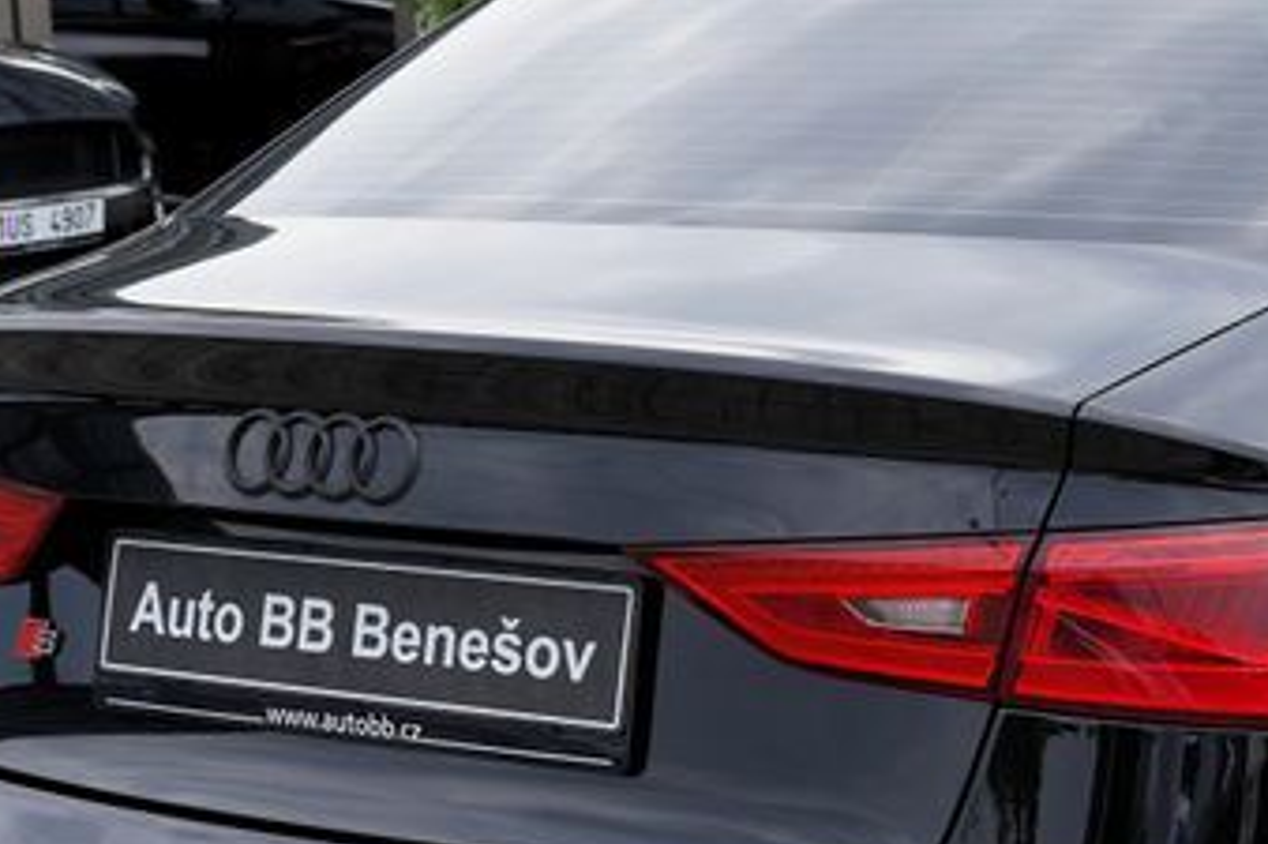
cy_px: 550
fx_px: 3626
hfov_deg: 19.6
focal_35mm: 103
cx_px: 1047
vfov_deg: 13.3
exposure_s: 1/200
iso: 100
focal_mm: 34
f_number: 6.3
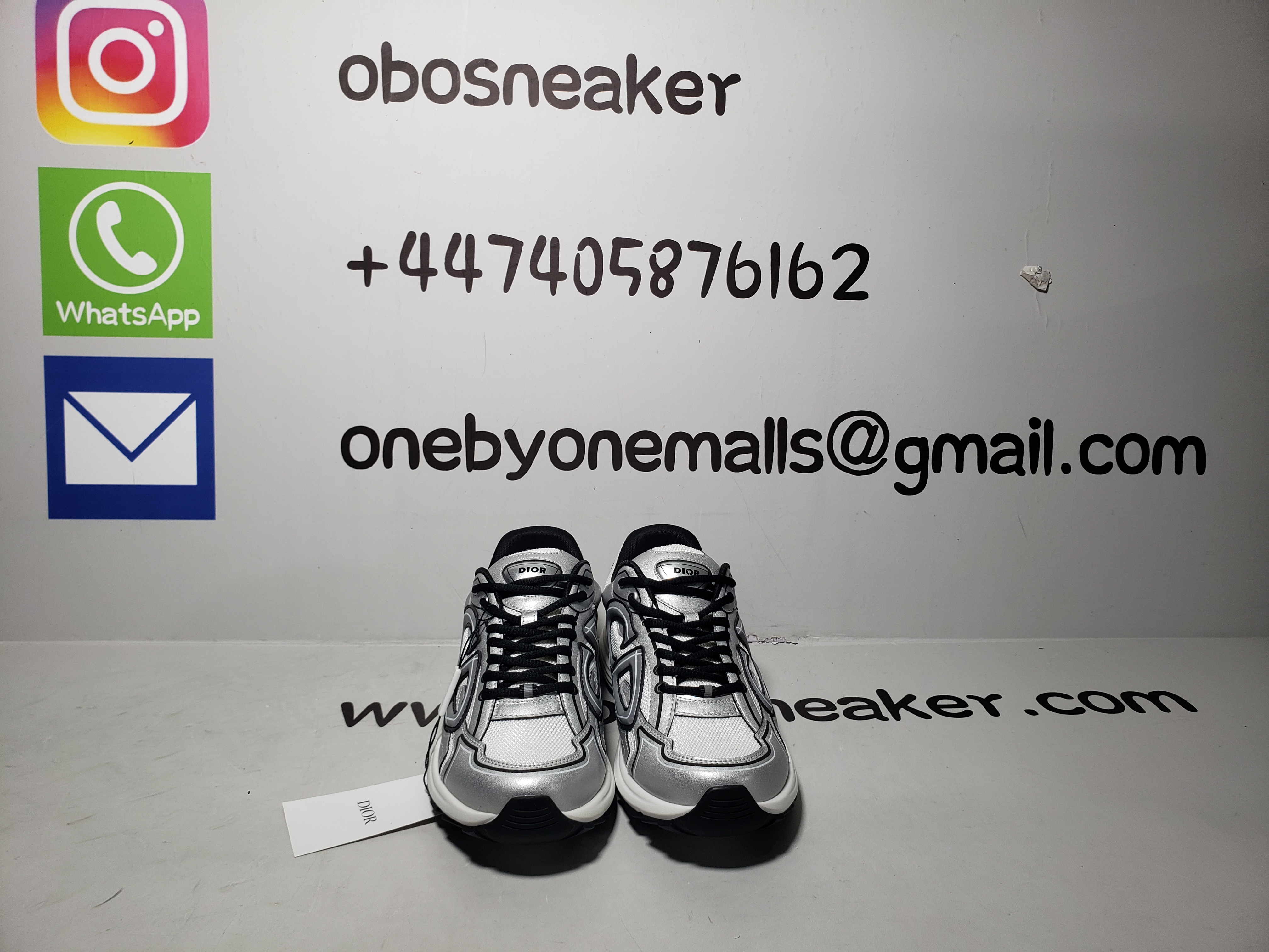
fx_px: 953
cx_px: 634
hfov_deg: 67.3
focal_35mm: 26
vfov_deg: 53.1
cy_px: 476
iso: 50
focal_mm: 4.3
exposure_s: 1/237
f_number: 2.4
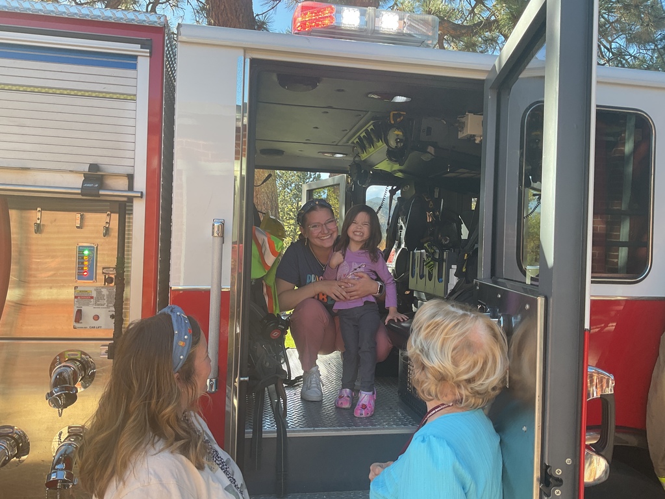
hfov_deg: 61.7
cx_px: 332
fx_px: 557
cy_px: 250
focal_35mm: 29
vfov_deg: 48.2
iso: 16
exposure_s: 1/125
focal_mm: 3
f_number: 1.8
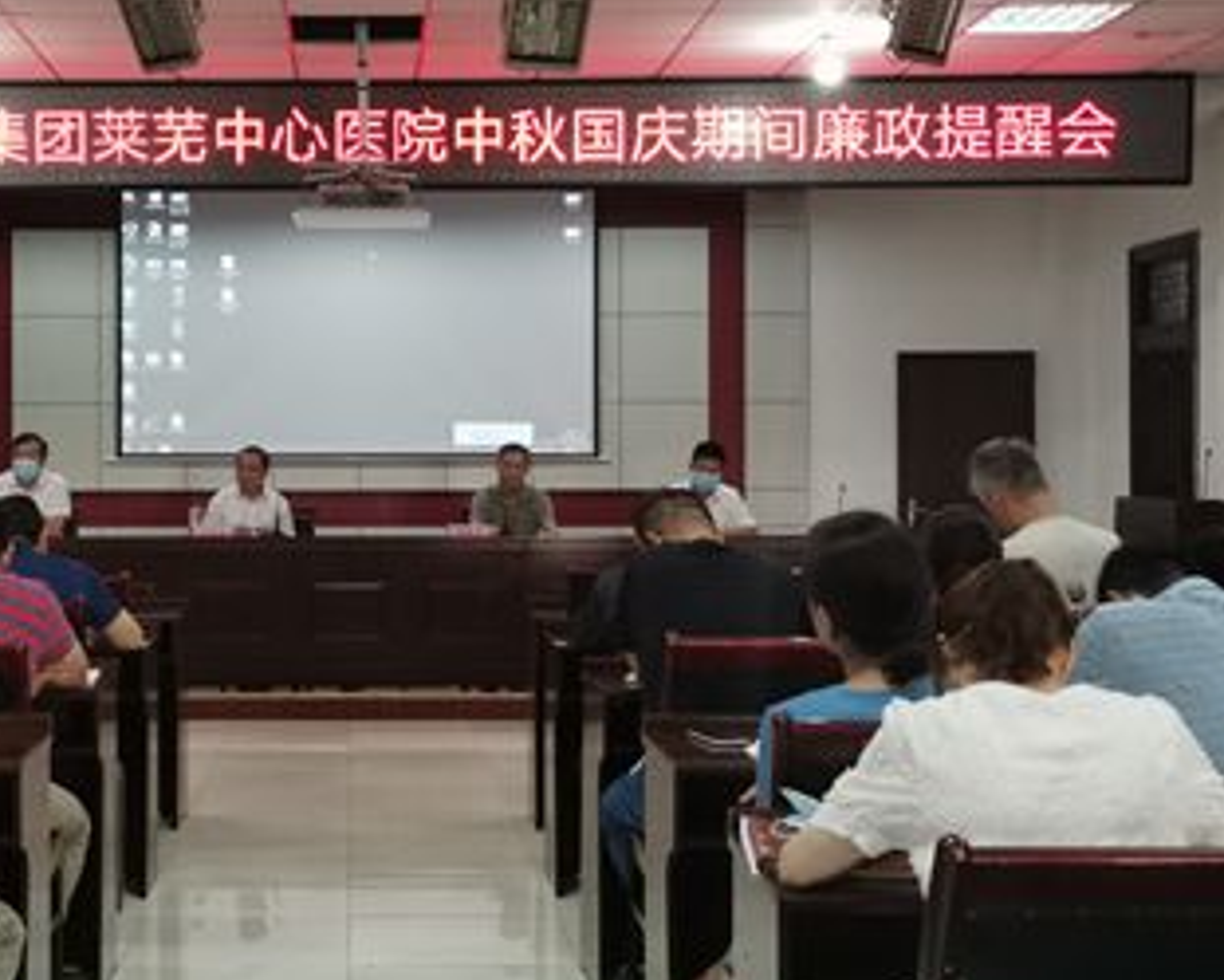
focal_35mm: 58
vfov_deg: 26.2
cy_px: 447
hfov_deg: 31.9
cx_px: 323
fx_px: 2102
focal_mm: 4.75
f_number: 1.8
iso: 320
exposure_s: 1/50
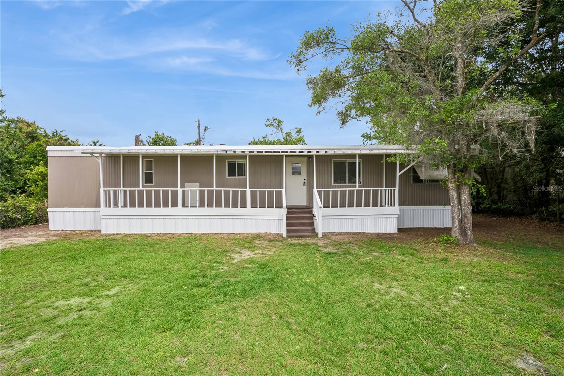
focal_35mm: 16
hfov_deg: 96.7
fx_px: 251
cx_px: 282
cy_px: 188
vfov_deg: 73.8
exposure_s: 1/80
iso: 125
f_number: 13
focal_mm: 16
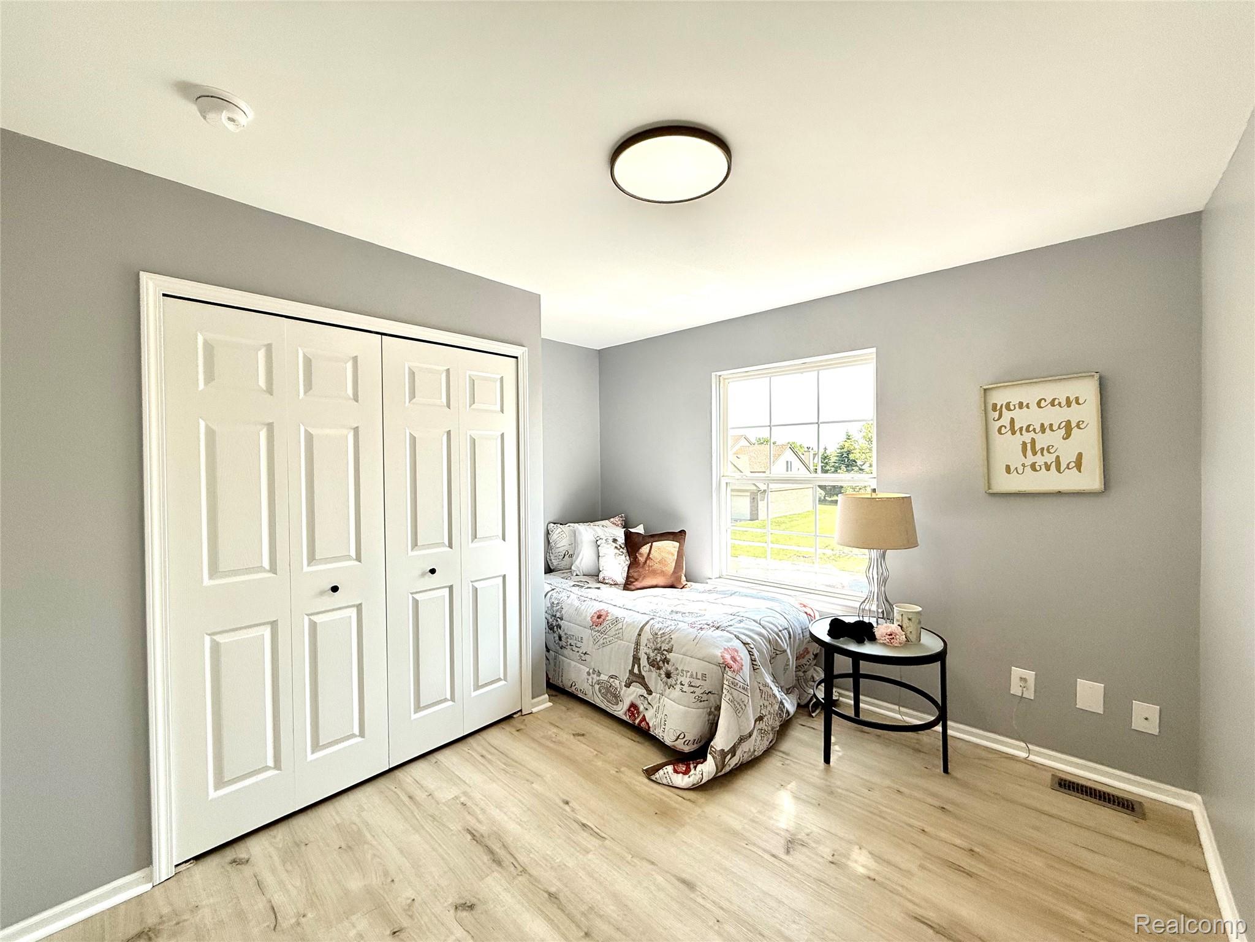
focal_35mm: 14
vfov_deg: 85.7
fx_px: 508
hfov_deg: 102.1
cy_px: 471
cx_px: 628
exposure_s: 1/596
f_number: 2.2
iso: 64
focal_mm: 2.22
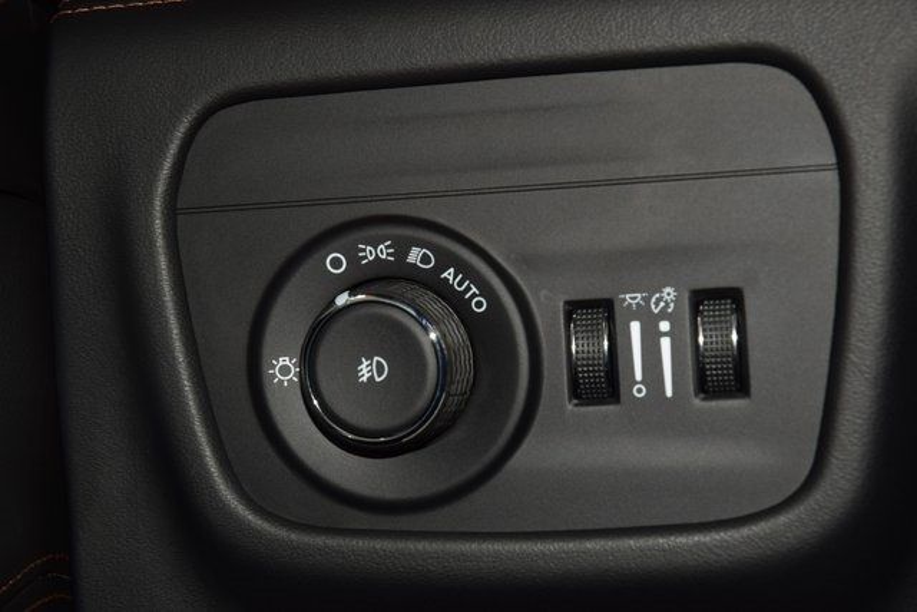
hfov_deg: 19.5
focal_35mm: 105
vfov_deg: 13.0
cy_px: 306
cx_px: 458
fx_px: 2675
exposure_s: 1/125
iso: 100
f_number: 8
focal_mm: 70
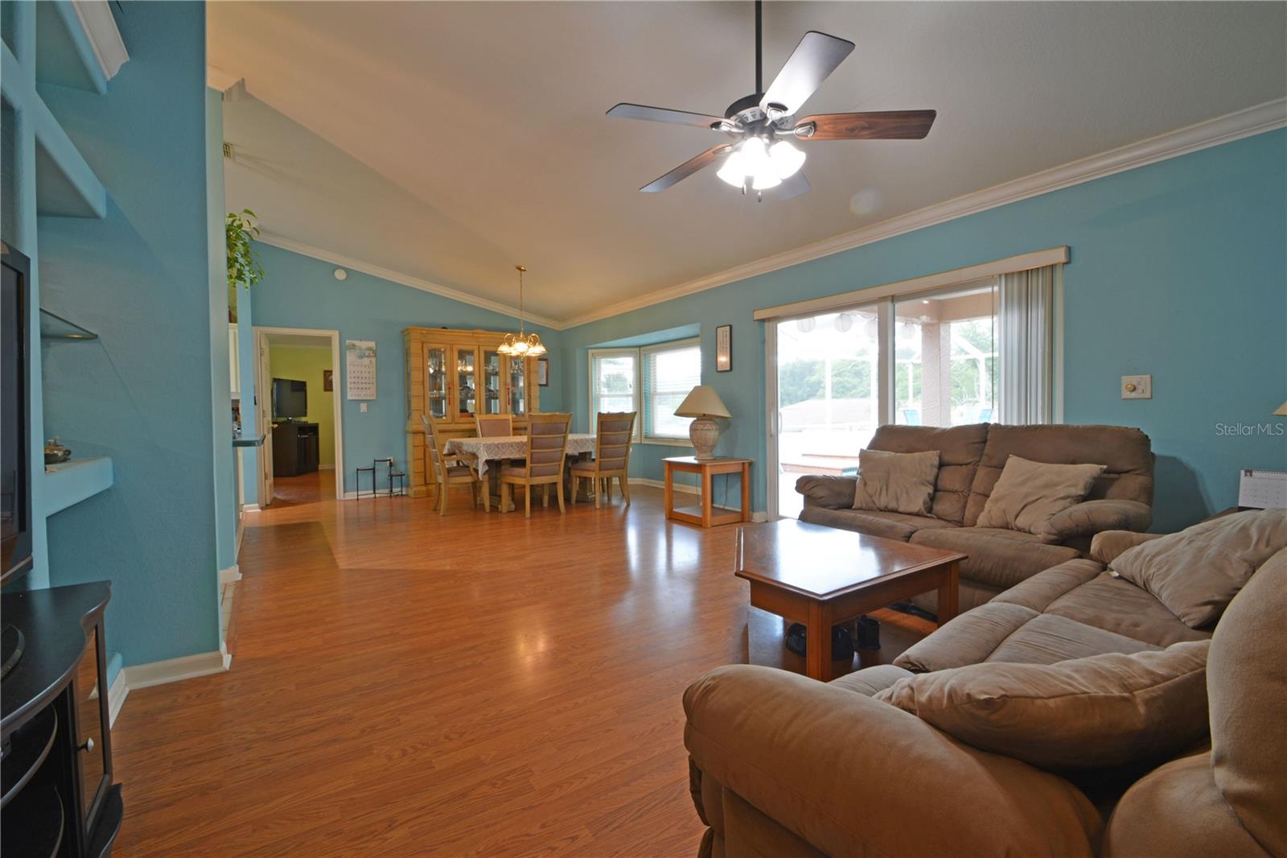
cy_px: 429
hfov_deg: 100.4
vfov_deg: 77.3
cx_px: 644
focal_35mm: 15
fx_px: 536
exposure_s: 1.3
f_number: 13
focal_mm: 10
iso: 100
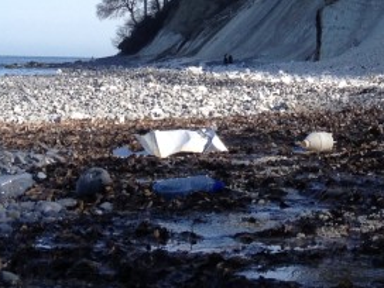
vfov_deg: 10.8
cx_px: 361
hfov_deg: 14.7
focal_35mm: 132
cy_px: -138
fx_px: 1464
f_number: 2.4
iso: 50
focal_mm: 4.28
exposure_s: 1/1151
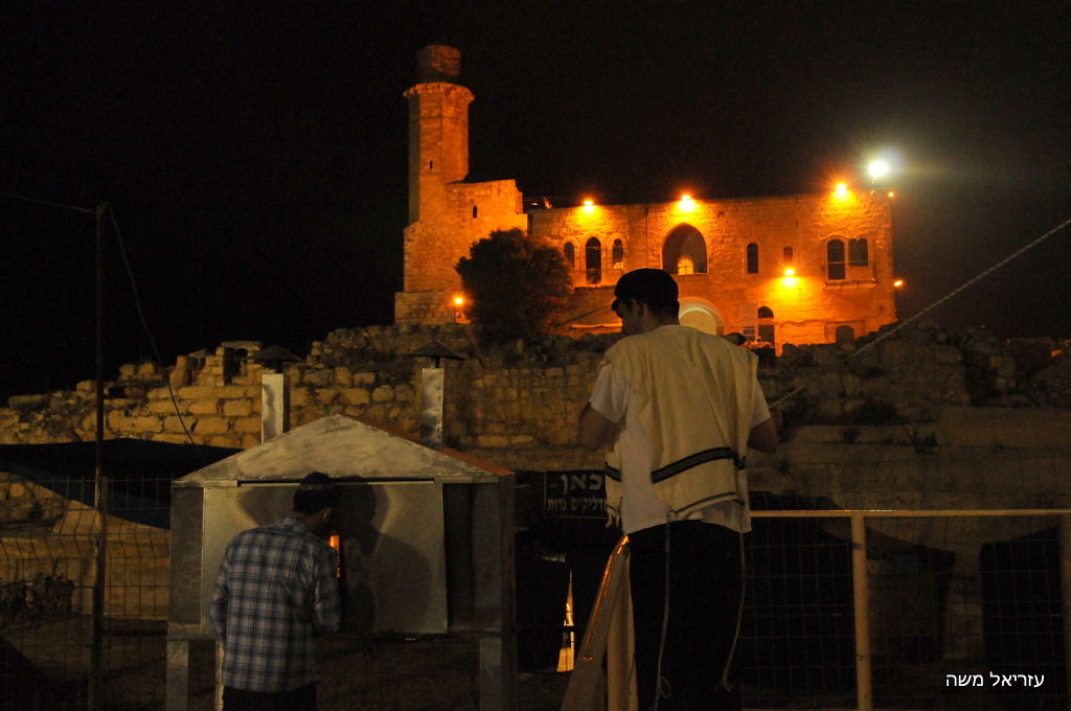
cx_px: 536
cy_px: 356
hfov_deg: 55.2
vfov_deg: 38.3
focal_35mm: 34
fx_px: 1025
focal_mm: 23
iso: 2500
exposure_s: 1/80
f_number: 5.6
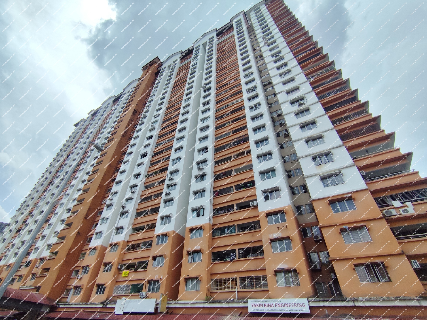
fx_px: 197
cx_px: 214
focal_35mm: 16
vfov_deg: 78.1
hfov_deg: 94.5
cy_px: 160
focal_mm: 1.65
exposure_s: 1/3204
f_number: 2.2
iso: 50
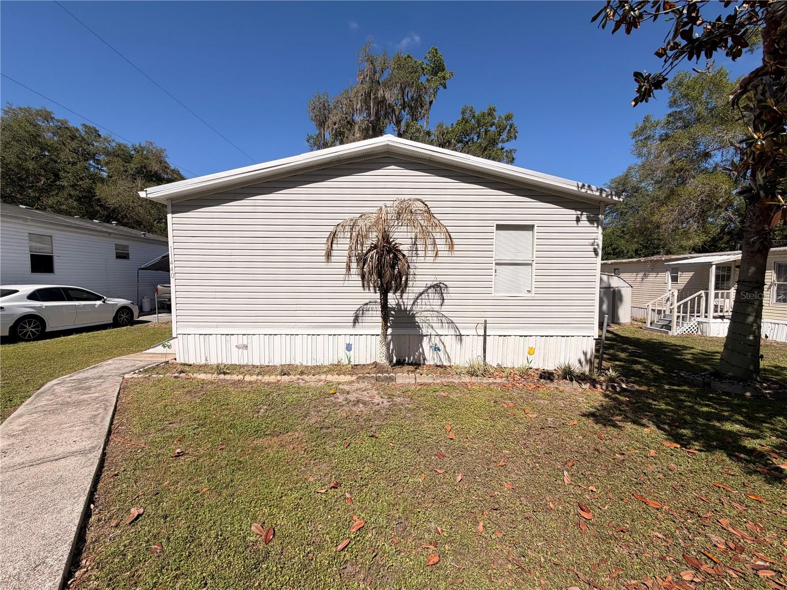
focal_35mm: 14
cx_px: 394
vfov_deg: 85.7
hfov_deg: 102.1
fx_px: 318
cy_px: 295
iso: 20
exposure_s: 1/1399
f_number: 2.2
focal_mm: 2.22
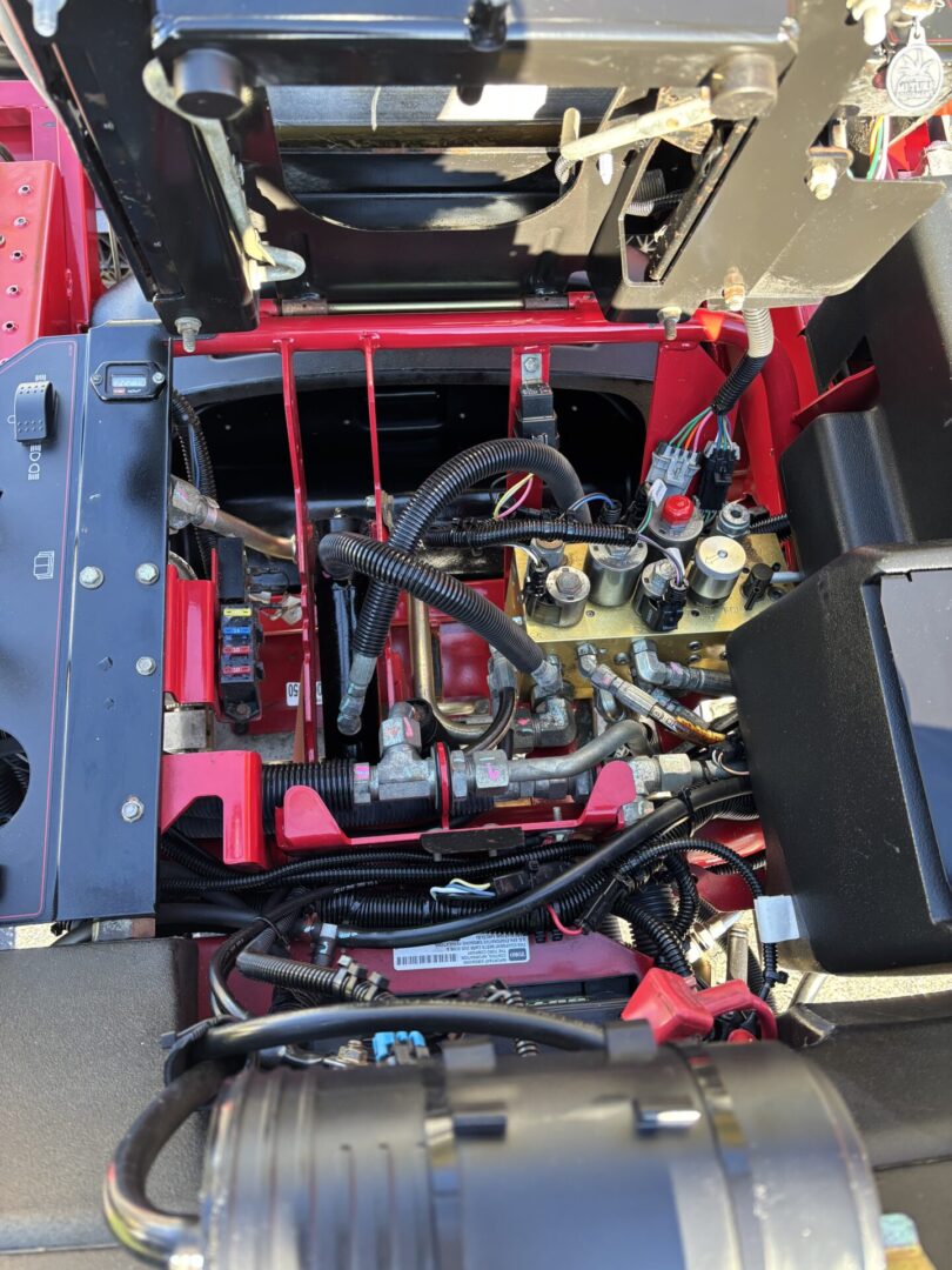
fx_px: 953
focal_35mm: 26
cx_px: 476
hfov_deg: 53.1
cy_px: 635
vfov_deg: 67.3
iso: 125
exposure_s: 1/121
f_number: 1.6
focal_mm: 5.96
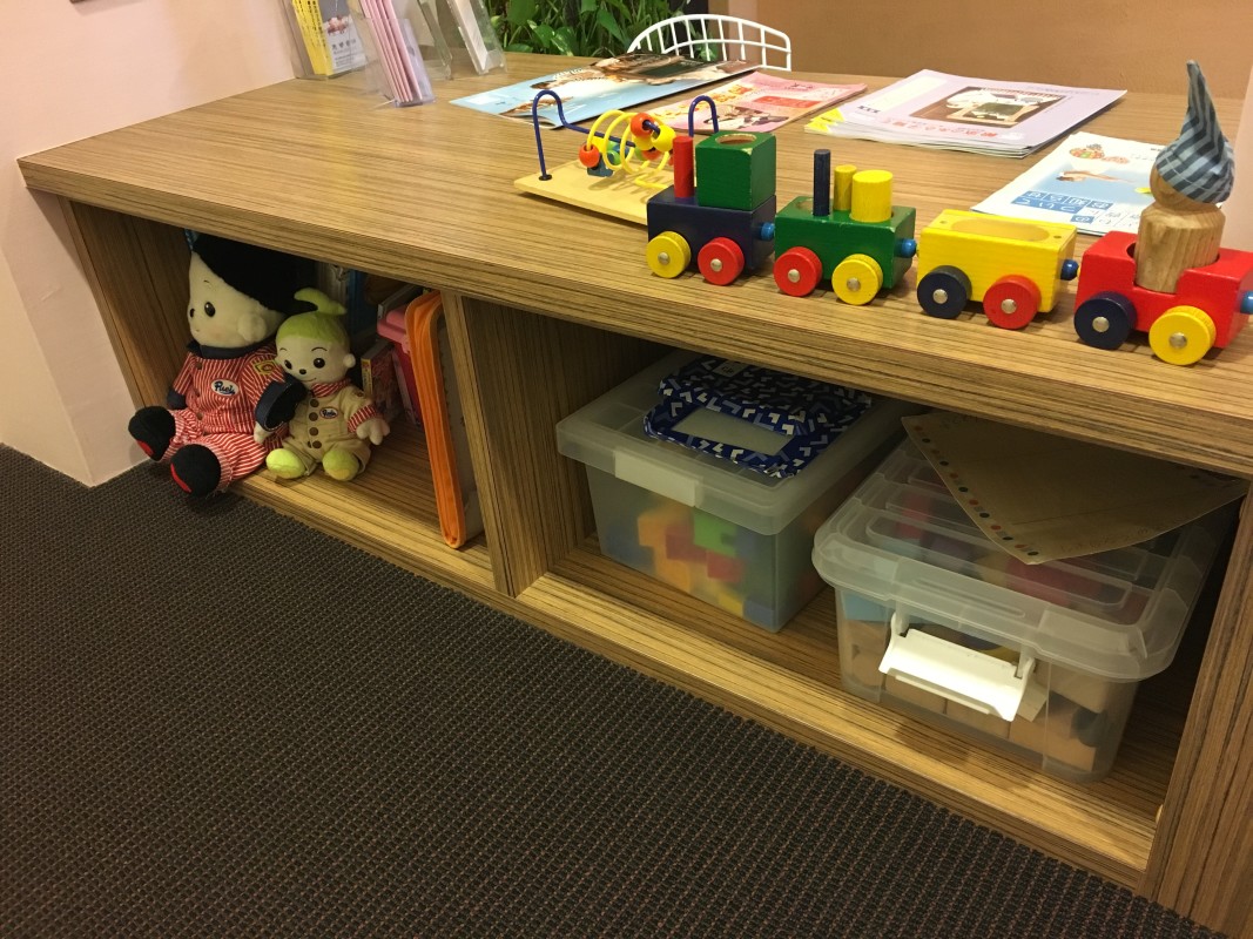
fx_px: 1050
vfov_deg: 48.2
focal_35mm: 29
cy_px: 470
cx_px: 626
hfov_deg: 61.7
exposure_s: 1/30
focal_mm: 4.15
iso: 200
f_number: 2.2
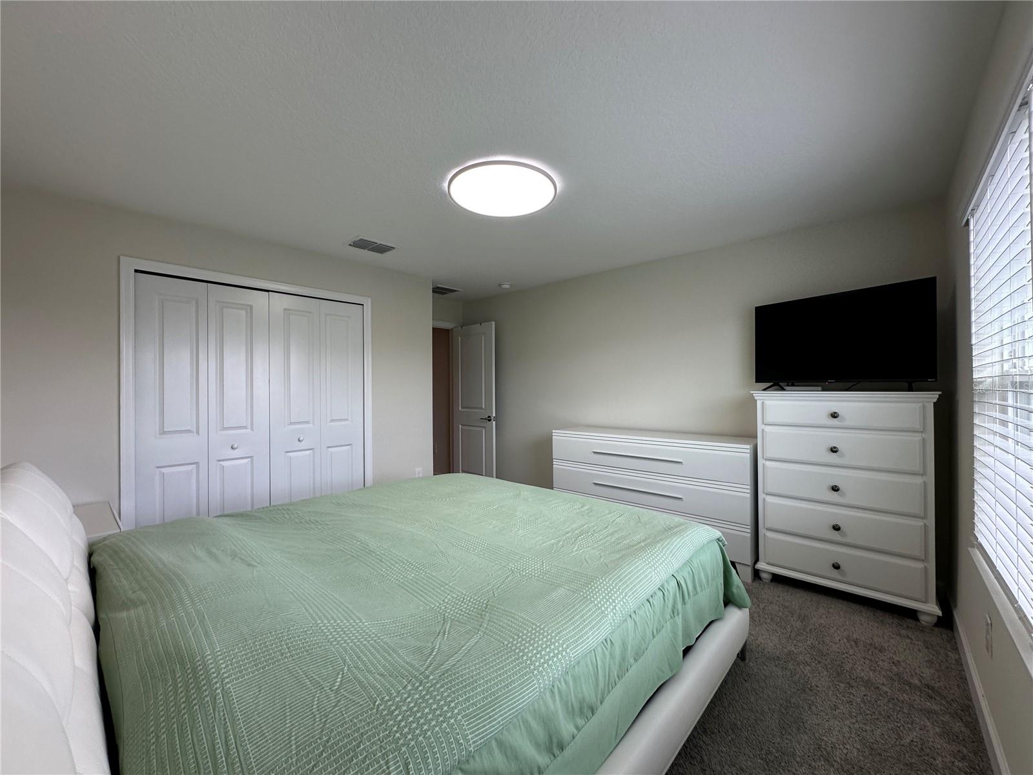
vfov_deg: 85.7
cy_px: 388
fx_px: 418
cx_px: 516
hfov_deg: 102.1
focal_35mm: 14
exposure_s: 1/120
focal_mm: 2.22
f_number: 2.2
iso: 64
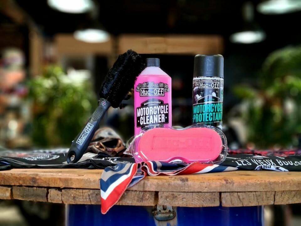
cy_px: 113
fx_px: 243
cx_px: 150
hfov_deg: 63.4
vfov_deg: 49.7
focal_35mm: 28
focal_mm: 5.9
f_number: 2
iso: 400
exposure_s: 1/33
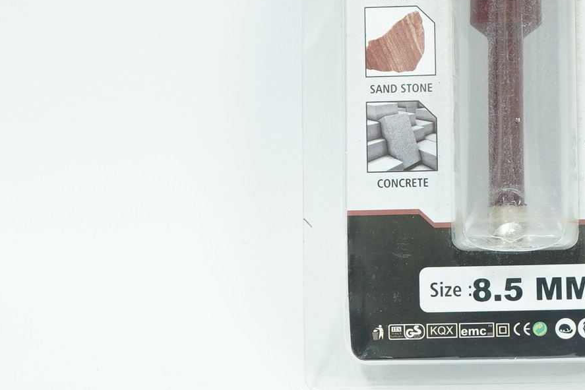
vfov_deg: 11.2
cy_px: 54
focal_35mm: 122
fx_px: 1982
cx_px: 503
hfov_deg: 16.6
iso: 640
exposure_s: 1/3
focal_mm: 37
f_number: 8
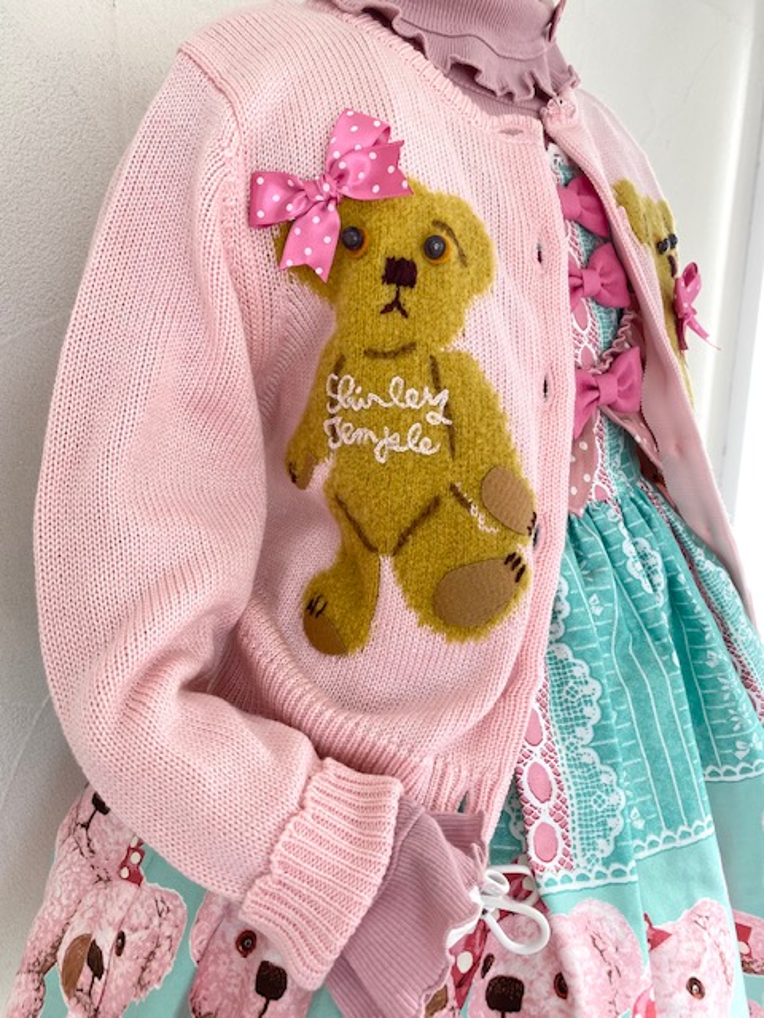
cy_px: 509
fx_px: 765
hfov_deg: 53.1
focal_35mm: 26
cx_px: 382
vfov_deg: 67.3
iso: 64
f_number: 1.8
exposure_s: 1/121
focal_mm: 4.25
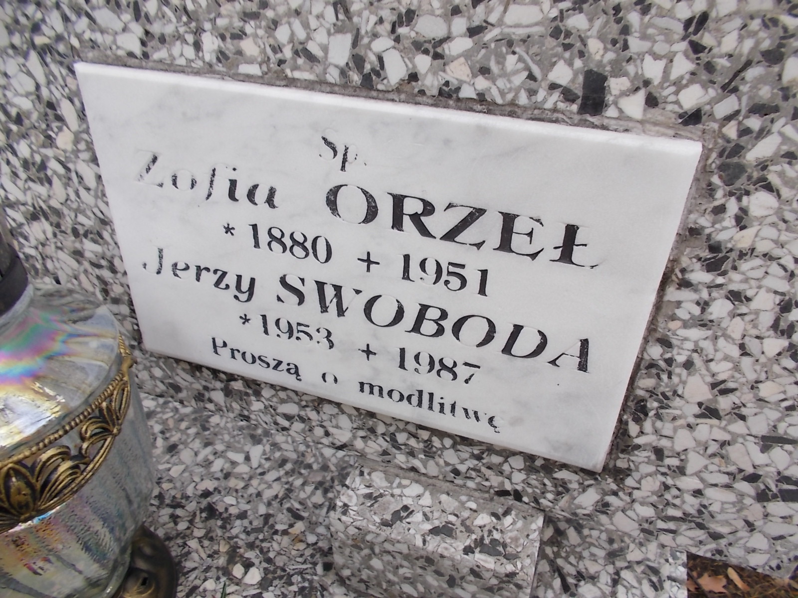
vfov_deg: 53.1
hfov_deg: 67.3
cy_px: 299
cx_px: 399
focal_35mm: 26
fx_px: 599
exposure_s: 1/50
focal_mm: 4.6
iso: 80
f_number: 3.2
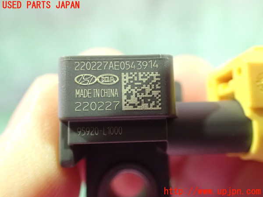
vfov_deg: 46.8
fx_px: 228
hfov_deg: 60.0
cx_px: 132
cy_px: 98
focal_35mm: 30
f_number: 2.3
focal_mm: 5.4
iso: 1600
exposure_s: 1/25
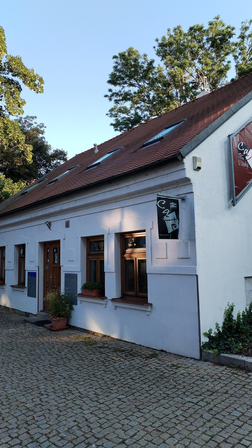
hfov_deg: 40.1
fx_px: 345
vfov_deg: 66.1
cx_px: 144
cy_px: 219
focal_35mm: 29
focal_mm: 4.75
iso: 100
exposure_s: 1/179
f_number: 1.8
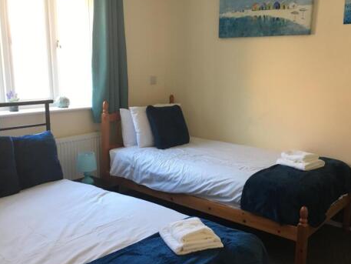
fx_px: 375
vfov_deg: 38.7
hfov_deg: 50.1
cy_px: 144
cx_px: 185
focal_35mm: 37
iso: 125
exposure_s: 1/33
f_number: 2.2
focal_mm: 4.15
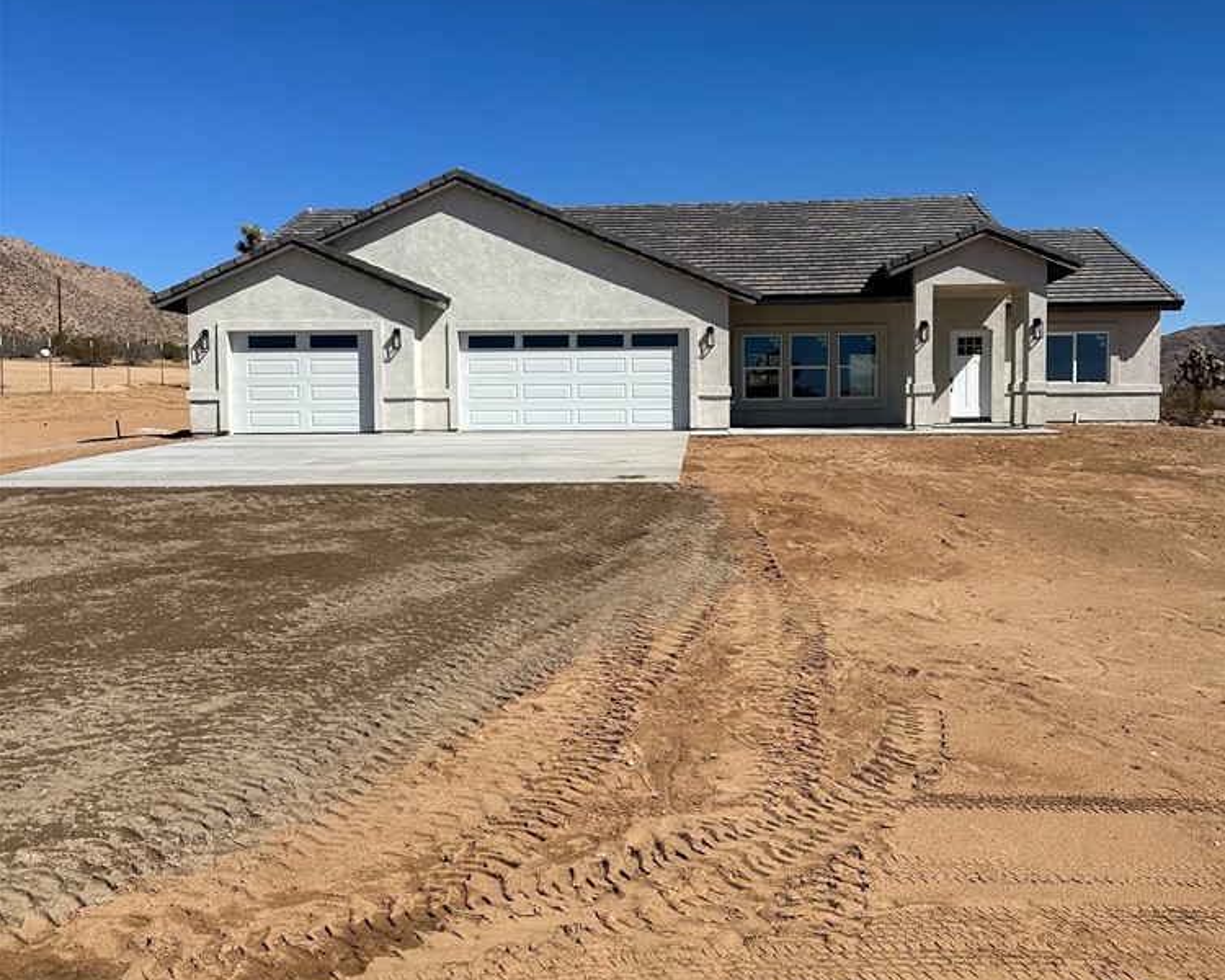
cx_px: 626
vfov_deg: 45.8
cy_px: 449
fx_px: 1160
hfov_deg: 55.7
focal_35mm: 32
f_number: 1.78
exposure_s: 1/8197
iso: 80
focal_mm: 6.86
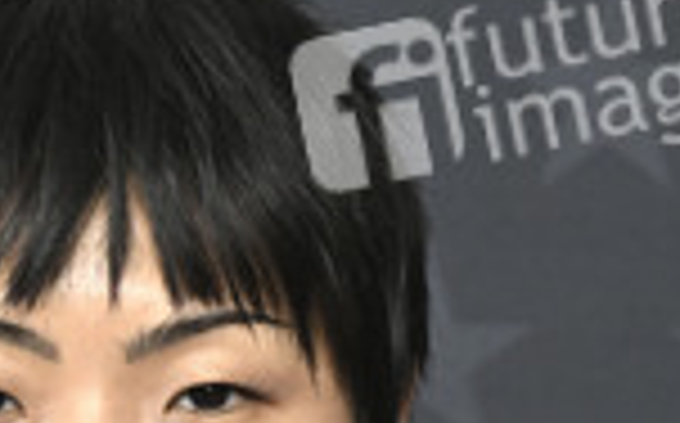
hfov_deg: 4.7
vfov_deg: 2.9
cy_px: 760
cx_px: 113
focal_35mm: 446
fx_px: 8256
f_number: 5.6
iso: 1250
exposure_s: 1/320
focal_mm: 110
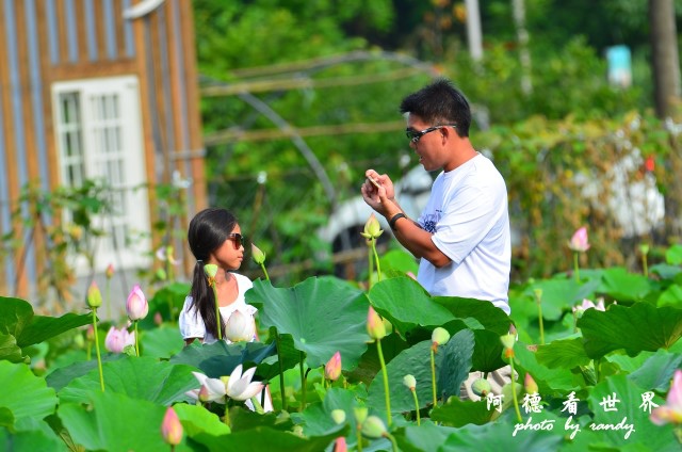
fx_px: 9075
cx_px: 341
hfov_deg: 4.3
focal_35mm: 480
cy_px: 226
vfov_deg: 2.9
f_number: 5.6
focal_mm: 320
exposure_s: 1/320
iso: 100
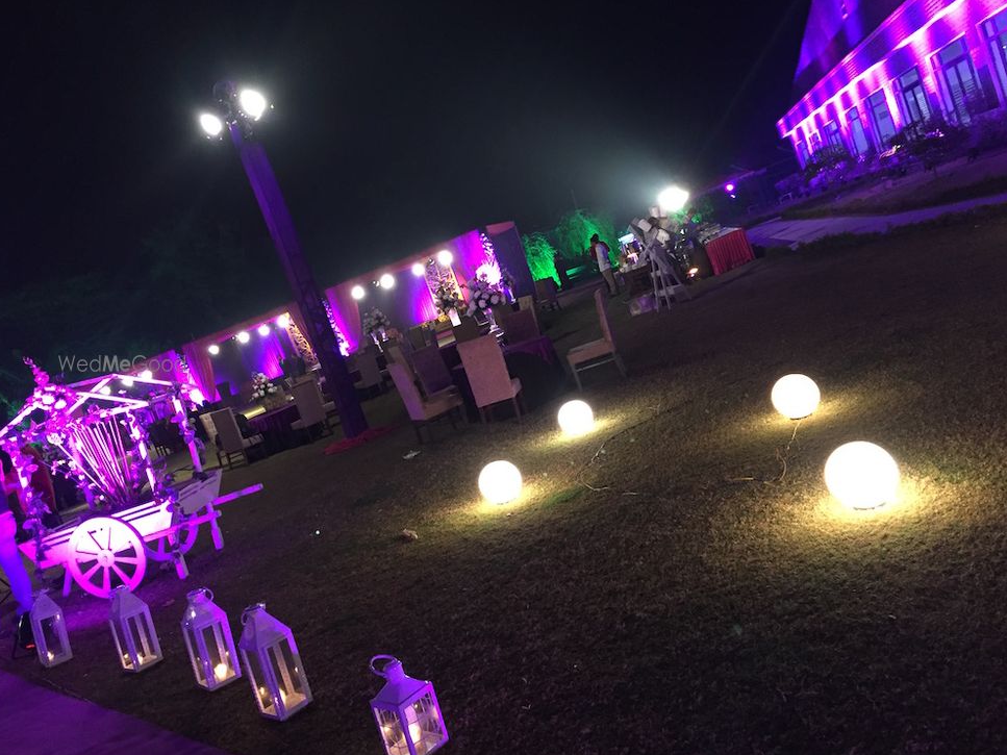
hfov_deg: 60.0
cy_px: 372
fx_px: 873
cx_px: 496
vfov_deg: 46.8
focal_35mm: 30
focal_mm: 4.15
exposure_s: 1/20
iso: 250
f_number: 2.2
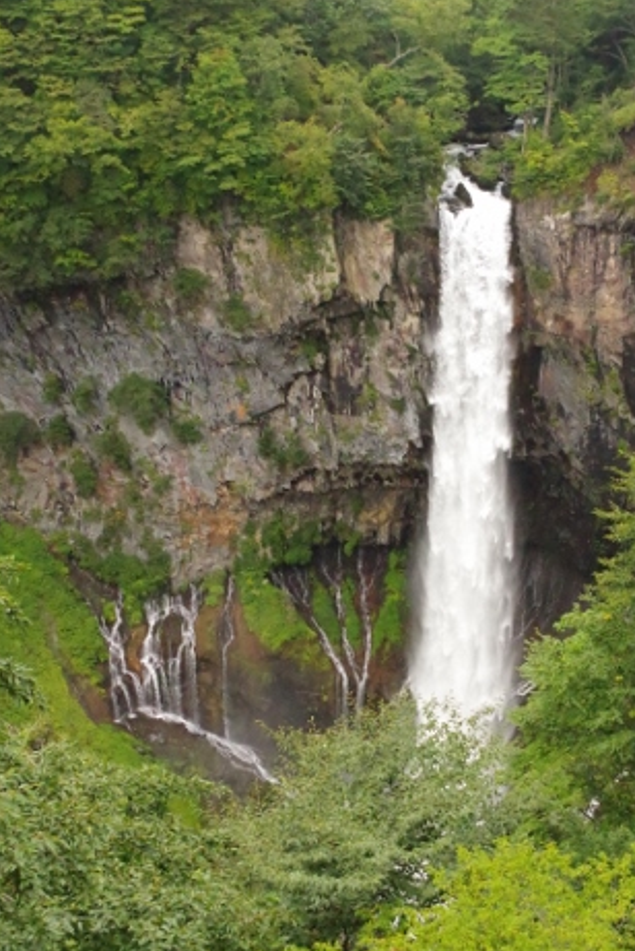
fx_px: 1154
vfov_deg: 44.6
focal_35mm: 44
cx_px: 391
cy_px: 543
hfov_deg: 30.7
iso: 6400
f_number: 5.6
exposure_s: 1/6000
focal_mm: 21
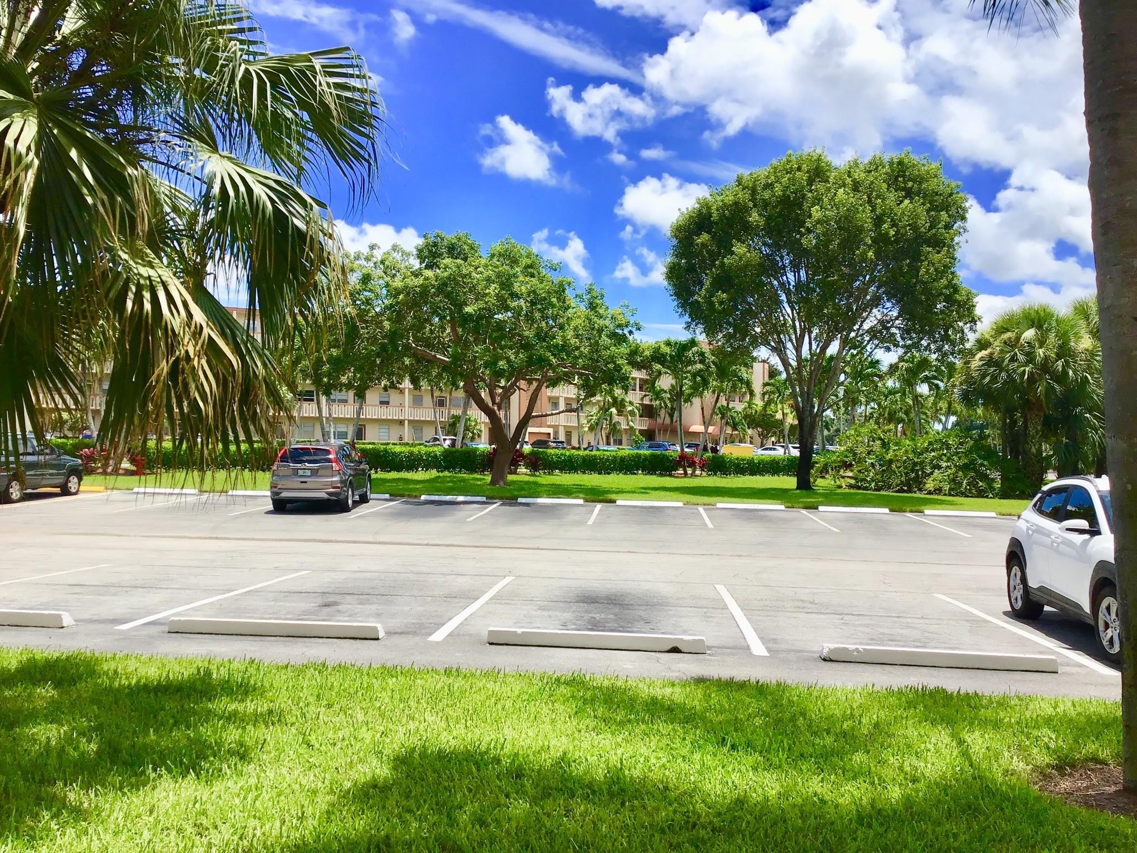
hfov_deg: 58.4
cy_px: 426
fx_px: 1018
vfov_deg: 45.4
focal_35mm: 31
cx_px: 568
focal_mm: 3.3
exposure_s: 1/1698
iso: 25
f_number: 2.4
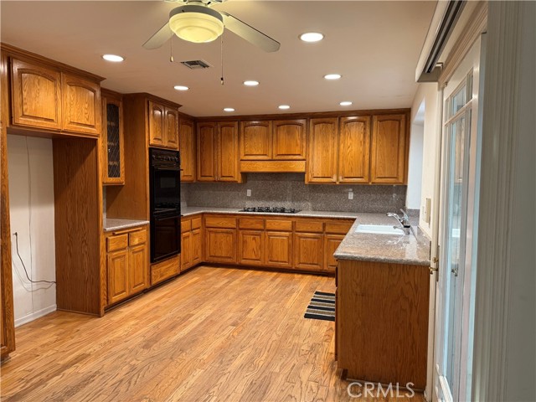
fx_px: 372
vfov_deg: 56.8
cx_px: 268
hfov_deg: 71.6
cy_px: 201
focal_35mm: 24
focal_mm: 6.76
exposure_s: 1/60
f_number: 1.78
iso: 250
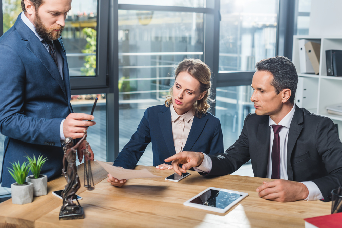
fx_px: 475
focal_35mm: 50
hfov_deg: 39.6
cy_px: 114
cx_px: 171
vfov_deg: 27.0
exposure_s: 1/250
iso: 100
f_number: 3.5
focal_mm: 50
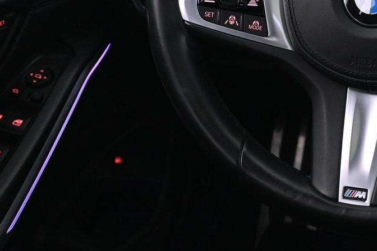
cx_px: 371
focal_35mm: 94
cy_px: 6
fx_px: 984
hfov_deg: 21.0
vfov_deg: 14.3
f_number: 4.5
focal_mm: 26
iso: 2800
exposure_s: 1/40
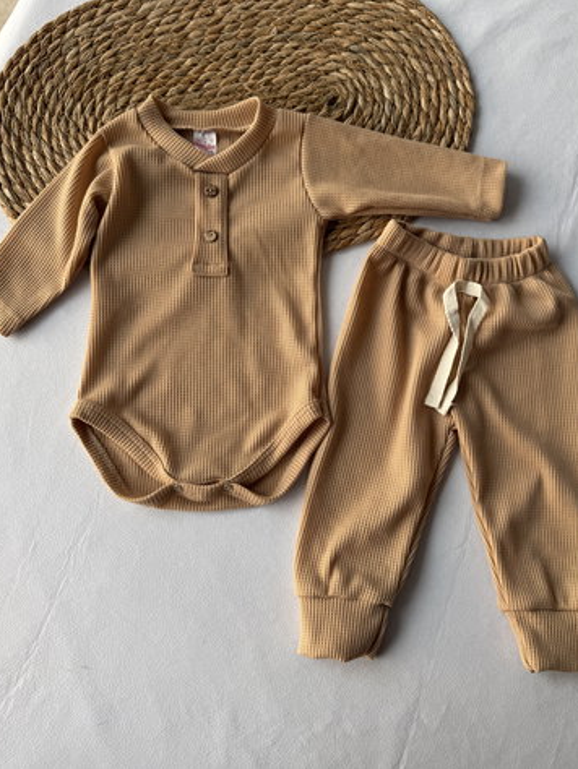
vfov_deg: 65.1
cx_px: 302
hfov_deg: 51.4
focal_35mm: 27
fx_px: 601
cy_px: 340
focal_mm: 6.76
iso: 64
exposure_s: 1/198
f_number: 1.78
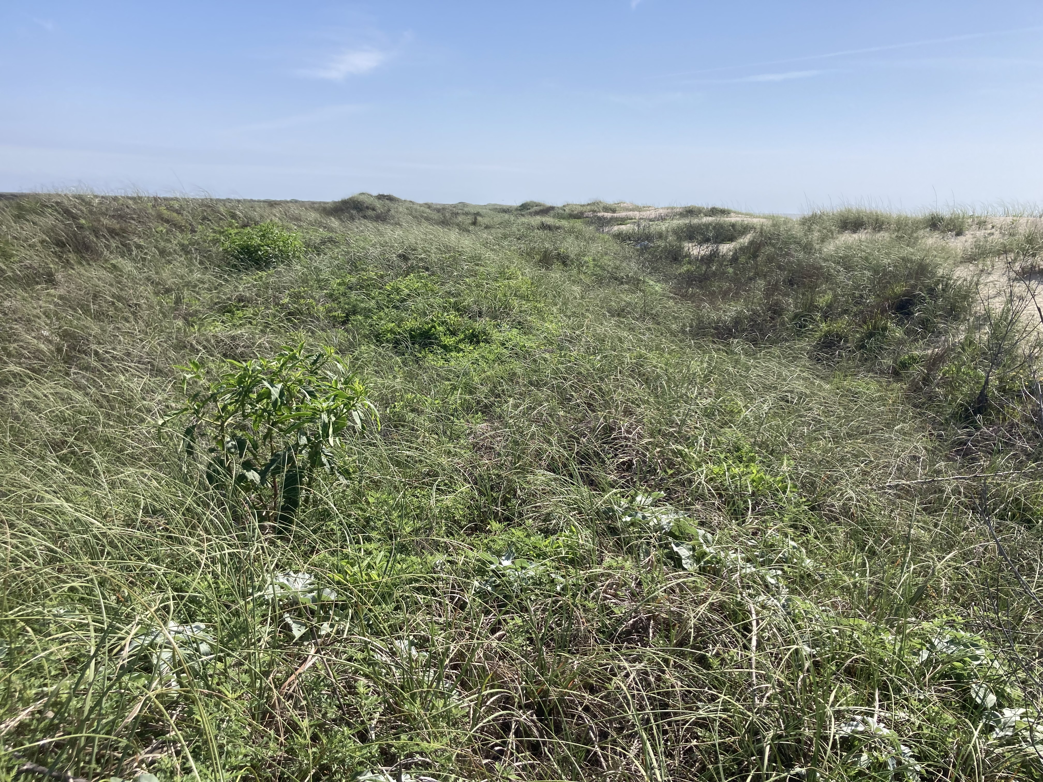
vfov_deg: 49.7
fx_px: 844
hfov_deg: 63.4
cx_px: 522
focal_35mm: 28
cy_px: 391
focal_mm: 3.99
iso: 20
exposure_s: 1/2667
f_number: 1.8
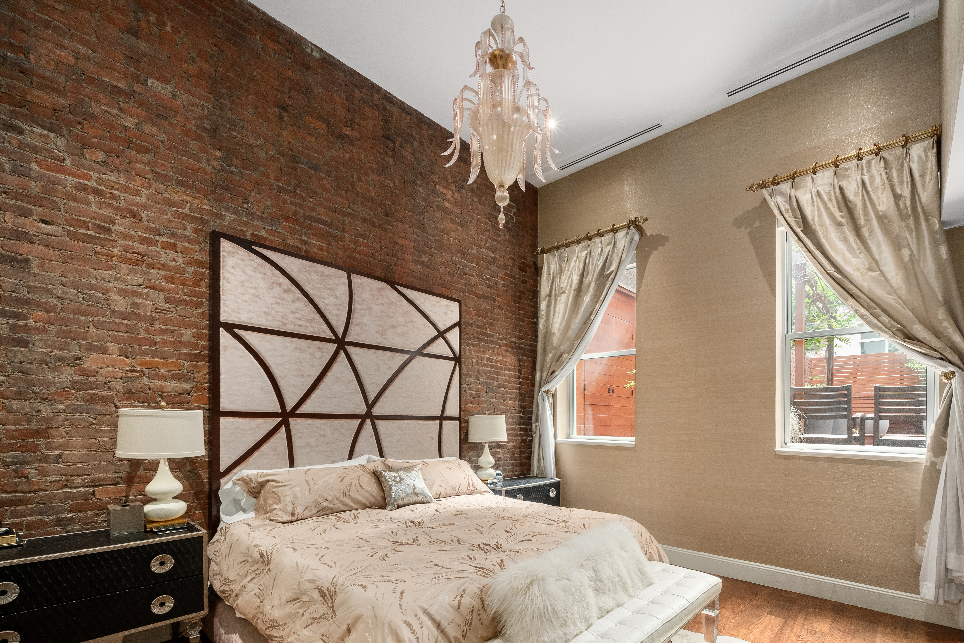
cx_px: 551
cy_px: 425
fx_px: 428
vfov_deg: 71.7
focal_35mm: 16
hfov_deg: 96.1
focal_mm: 12
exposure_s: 1/5
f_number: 11
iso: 1250
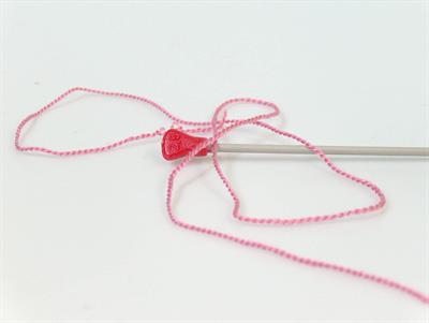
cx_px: 214
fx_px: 1042
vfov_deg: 17.6
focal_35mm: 84
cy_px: 162
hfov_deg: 23.3
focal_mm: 17.25
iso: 200
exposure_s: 1/50.7
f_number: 2.9
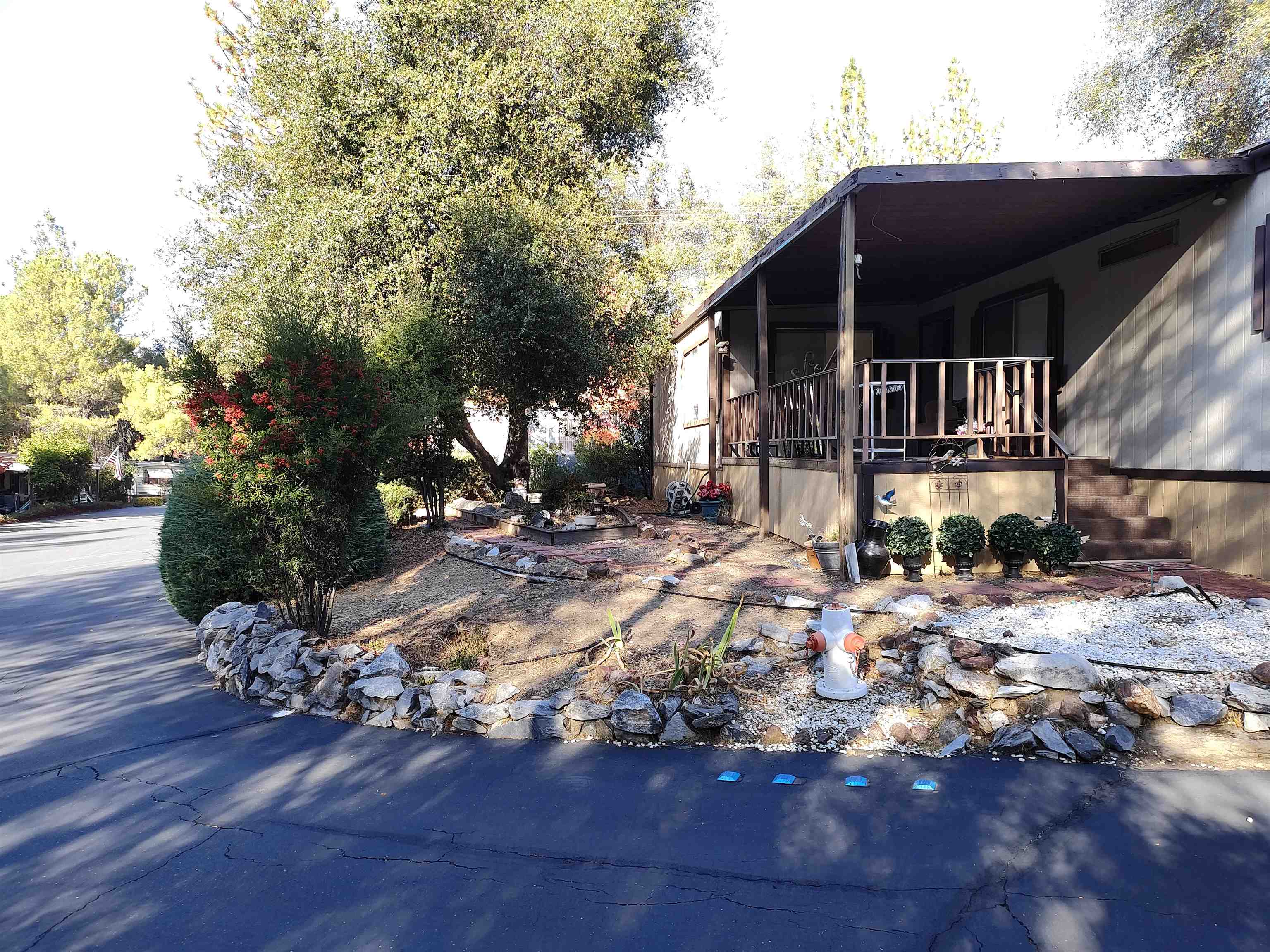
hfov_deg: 69.4
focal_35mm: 25
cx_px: 635
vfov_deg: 54.9
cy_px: 476
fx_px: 917
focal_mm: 4.71
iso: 141
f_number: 1.7
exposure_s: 1/200
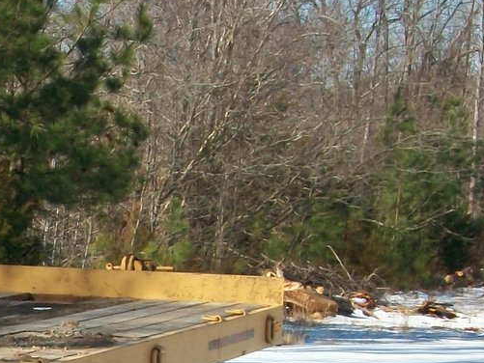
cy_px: 466
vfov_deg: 9.1
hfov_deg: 11.9
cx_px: -190
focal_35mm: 160
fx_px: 2238
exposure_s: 1/250
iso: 80
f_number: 7
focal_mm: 8.8
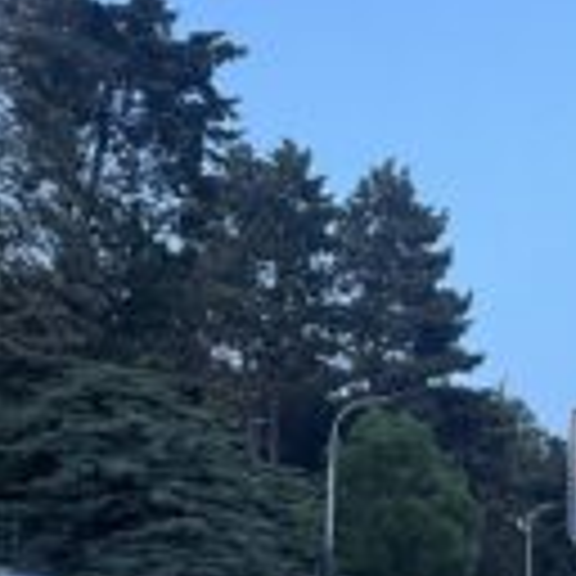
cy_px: 598
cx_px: 243
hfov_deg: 24.0
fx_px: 1355
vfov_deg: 22.9
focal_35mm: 72
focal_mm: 4.2
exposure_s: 1/50
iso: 400
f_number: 1.6
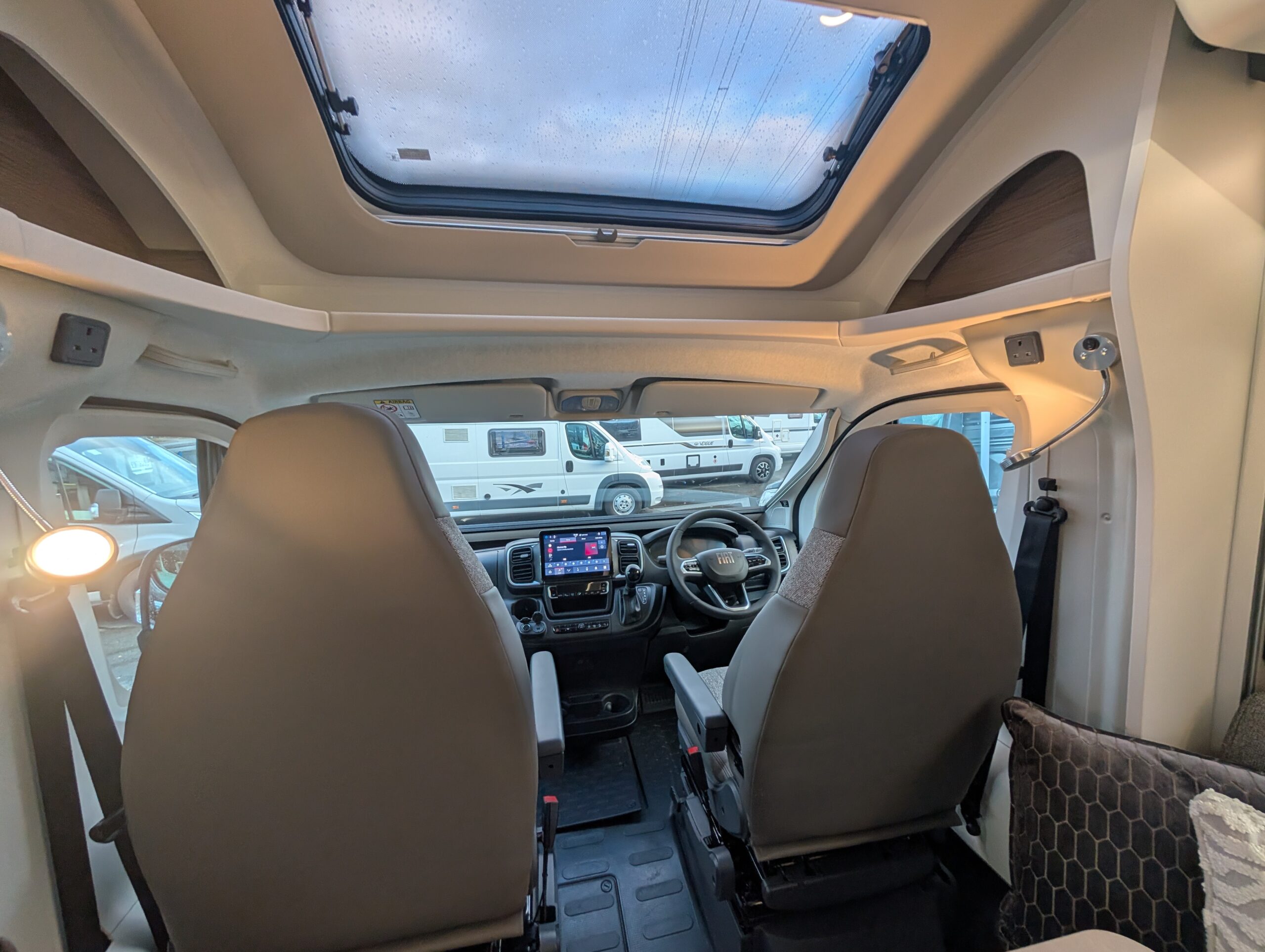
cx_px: 632
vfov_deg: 94.6
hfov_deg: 110.5
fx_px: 439
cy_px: 476
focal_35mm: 12
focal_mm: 2.02
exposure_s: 1/87.4
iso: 73
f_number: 1.7
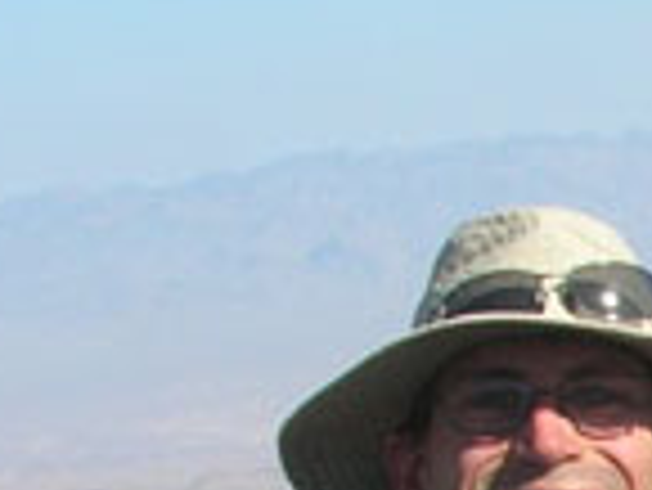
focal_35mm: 281
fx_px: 5297
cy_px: 1189
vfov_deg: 5.1
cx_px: 1479
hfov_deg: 6.7
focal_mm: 8.5
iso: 50
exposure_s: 1/210
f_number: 6.6
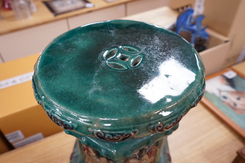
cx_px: 122
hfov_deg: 65.5
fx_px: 190
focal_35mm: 28
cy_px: 82
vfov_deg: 46.3
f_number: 5
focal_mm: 28
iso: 1600
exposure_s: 1/80
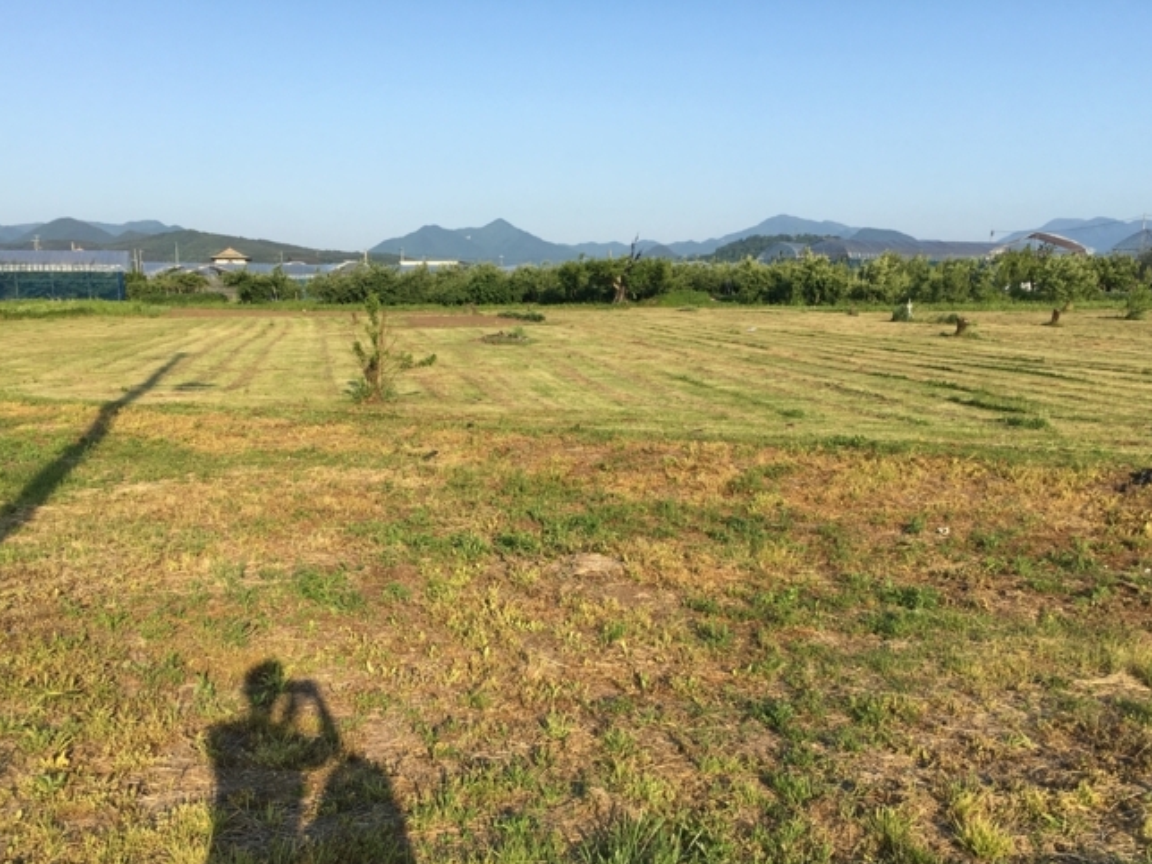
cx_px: 572
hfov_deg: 51.4
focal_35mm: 36
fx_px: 1198
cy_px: 522
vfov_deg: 39.5
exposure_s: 1/1374
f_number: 2.2
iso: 25
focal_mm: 4.15
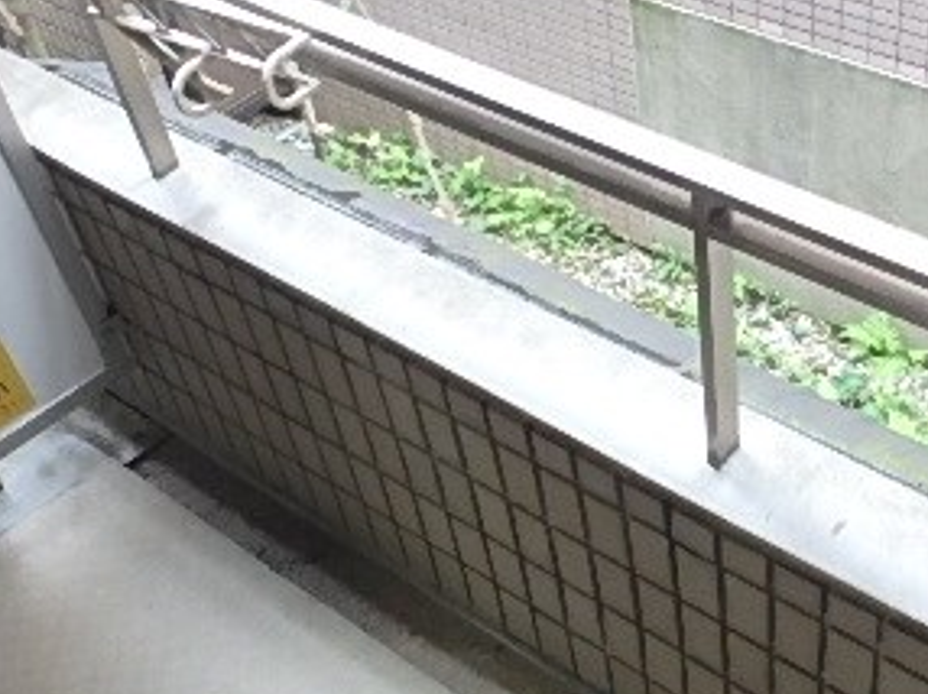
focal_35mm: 47
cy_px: 428
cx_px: 720
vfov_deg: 30.7
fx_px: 1259
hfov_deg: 39.1
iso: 400
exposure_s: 1/30
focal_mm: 3.7
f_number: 3.5
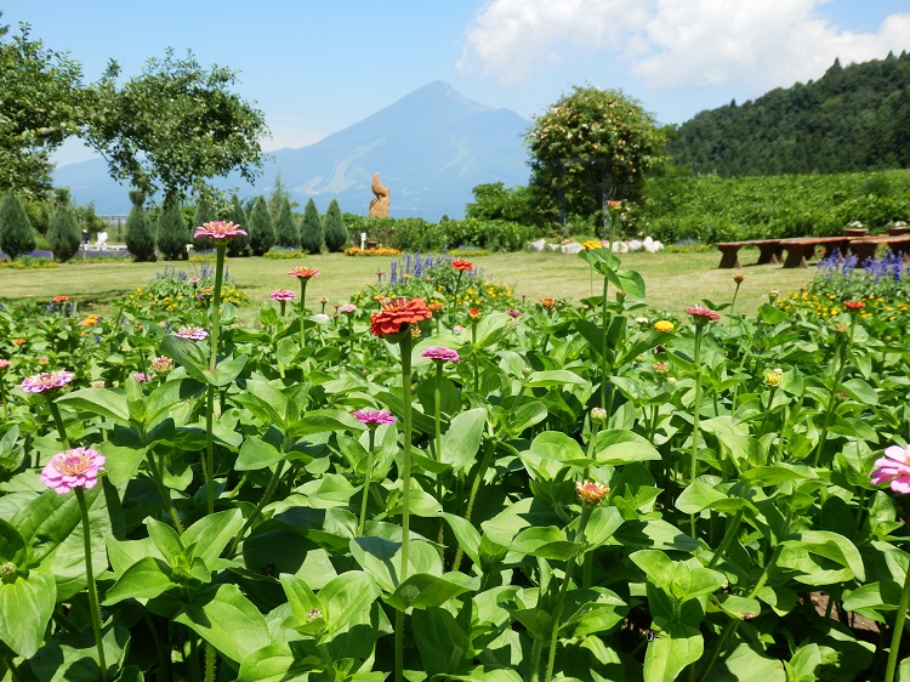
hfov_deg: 50.2
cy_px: 341
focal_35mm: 37
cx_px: 455
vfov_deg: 38.6
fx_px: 972
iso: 80
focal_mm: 6.6
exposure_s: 1/640
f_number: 3.6
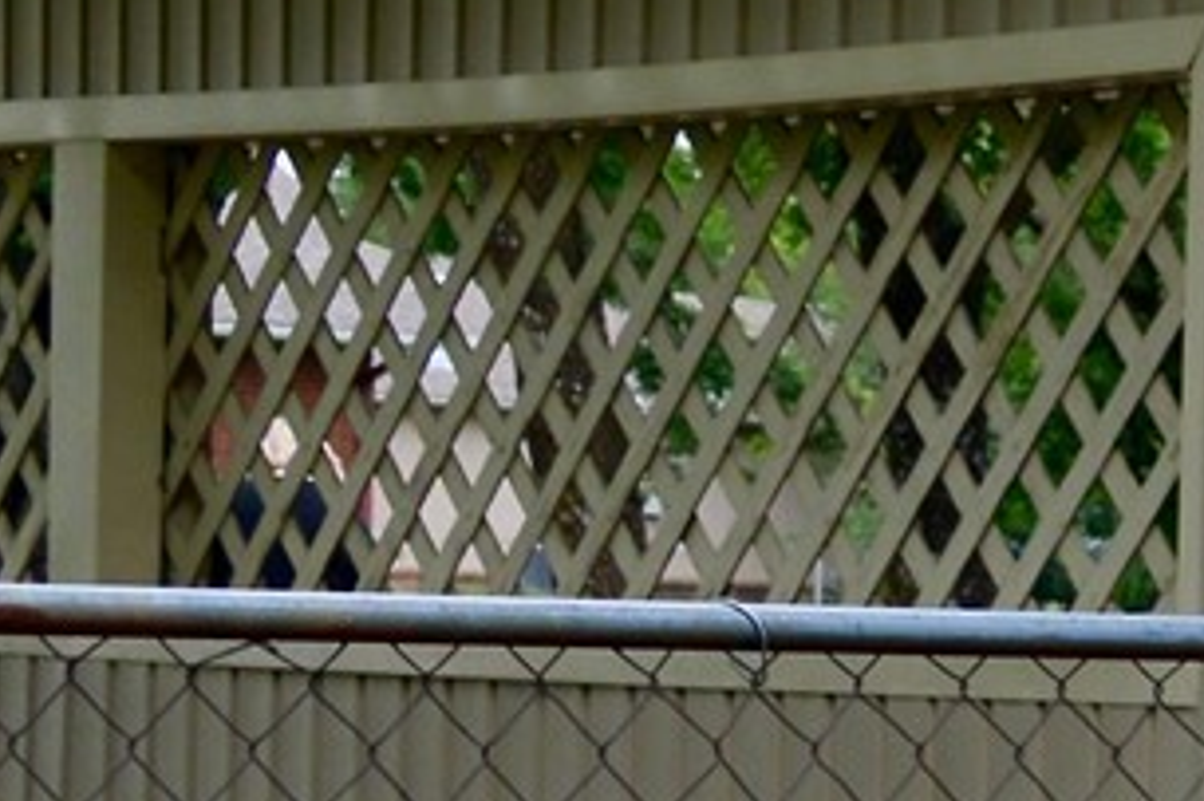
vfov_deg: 6.0
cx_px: 3614
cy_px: 1089
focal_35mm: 227
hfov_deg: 7.8
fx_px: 7587
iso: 320
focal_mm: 34
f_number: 8
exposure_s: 1/250
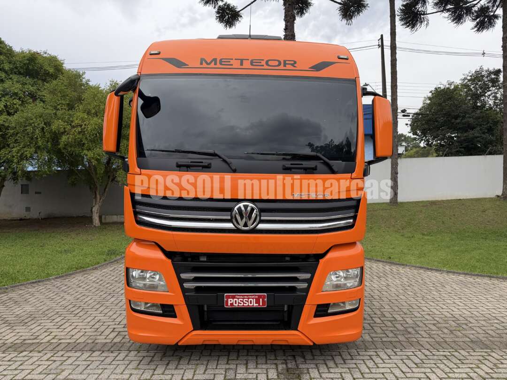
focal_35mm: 24
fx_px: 352
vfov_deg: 56.8
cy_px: 190
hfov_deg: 71.6
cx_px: 254
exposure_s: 1/1075
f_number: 1.78
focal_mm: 6.76
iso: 100
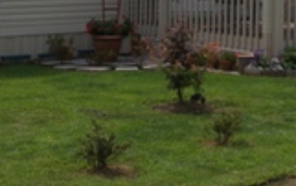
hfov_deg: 19.6
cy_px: -42
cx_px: 199
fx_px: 856
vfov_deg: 12.1
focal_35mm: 106
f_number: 5.6
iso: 80
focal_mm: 6.3
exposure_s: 1/400
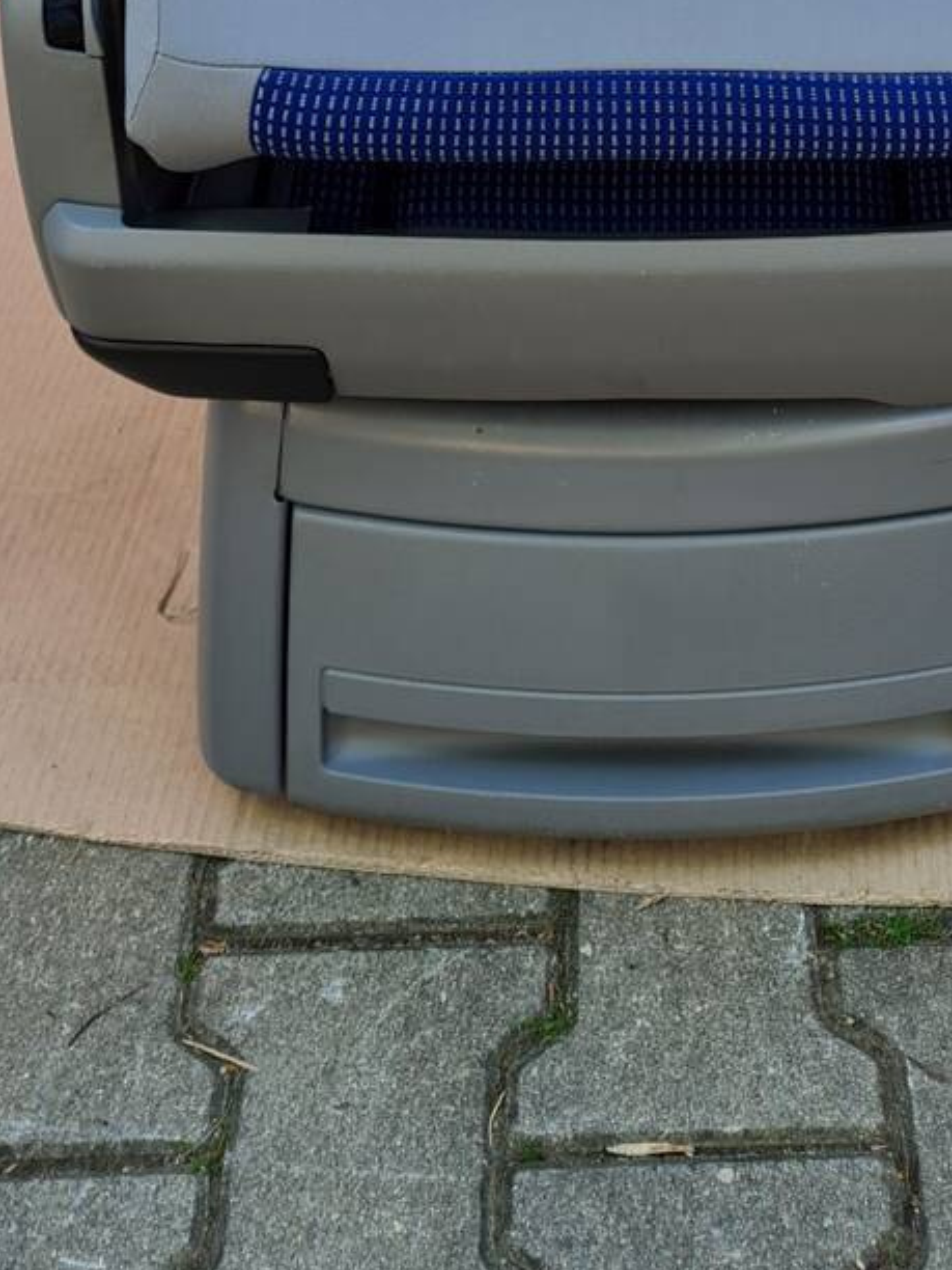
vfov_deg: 25.0
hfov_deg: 21.5
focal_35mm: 68
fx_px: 2493
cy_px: -344
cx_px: 672
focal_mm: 5.4
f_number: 1.8
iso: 50
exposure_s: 1/202
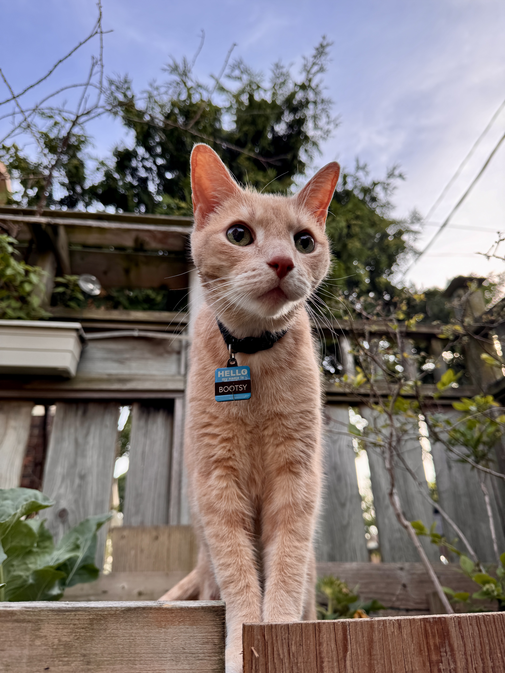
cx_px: 252
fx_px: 467
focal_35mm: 24
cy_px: 336
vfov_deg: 71.6
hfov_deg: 56.8
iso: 80
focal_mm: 6.76
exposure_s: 1/888
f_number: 1.78
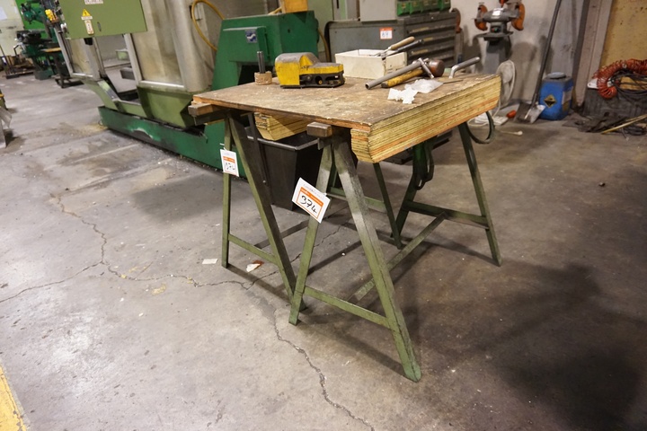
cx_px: 324
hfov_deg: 73.7
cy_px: 216
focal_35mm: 24
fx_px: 431
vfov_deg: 53.1
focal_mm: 16
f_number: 3.5
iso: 3200
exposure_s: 1/50
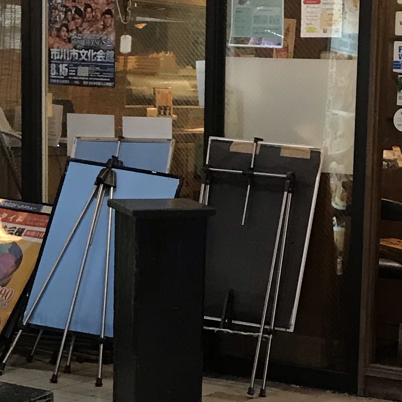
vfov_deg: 16.3
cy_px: 306
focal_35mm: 106
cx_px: 345
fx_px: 1393
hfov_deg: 16.3
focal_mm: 3.99
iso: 64
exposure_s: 1/17
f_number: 1.8
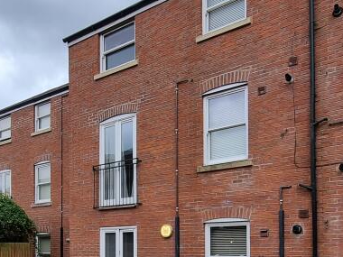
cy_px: 243
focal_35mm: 35
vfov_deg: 37.3
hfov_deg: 52.5
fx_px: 347
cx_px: 150
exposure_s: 1/1140
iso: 50
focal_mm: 2.2
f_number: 2.2
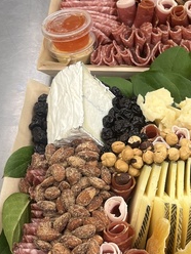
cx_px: 192
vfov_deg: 30.5
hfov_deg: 22.4
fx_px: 463
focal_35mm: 63
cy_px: 170
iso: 80
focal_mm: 5.1
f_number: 1.6
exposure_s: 1/60
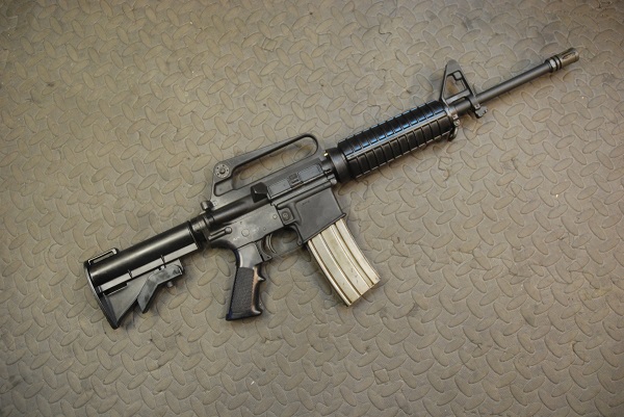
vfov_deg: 40.0
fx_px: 572
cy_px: 208
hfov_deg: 57.2
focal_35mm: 33
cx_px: 312
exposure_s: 1/30
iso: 1000
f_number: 3.8
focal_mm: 22
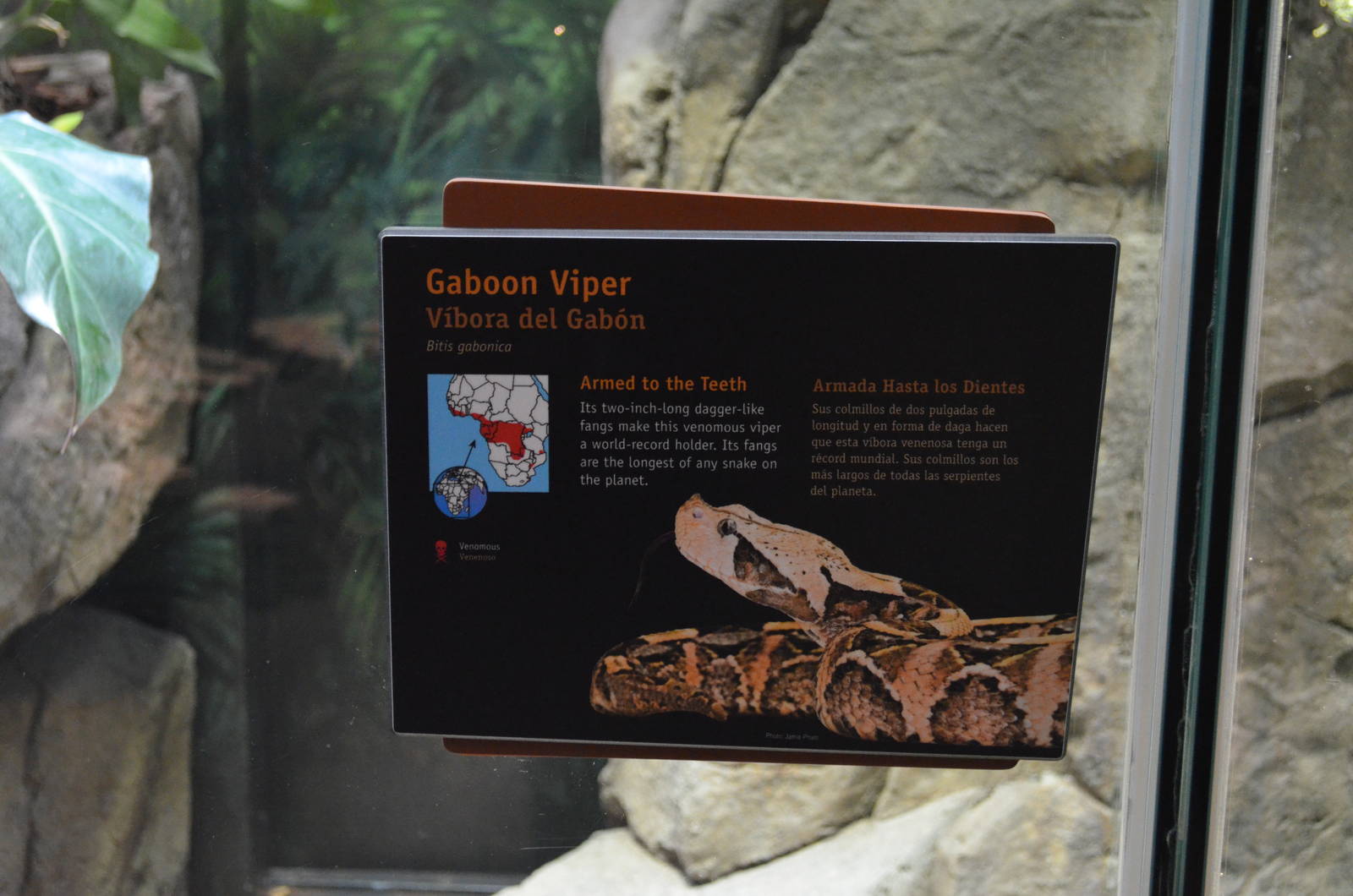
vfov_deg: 23.7
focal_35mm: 57
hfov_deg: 35.1
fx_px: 2138
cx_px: 676
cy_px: 448
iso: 3200
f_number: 5
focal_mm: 38
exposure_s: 1/20
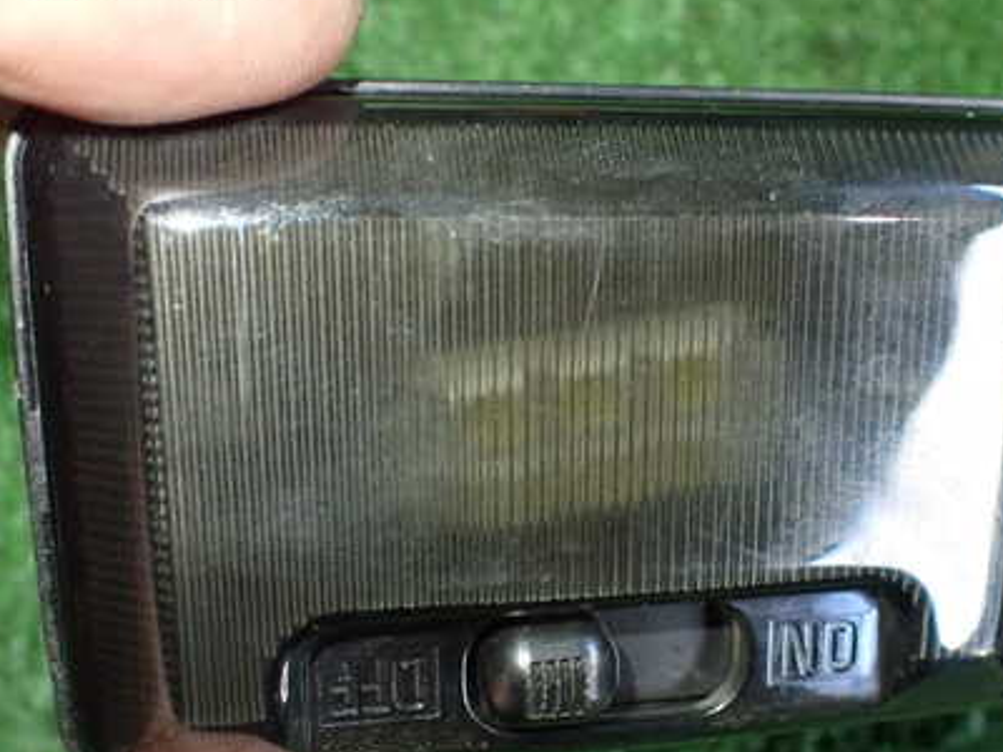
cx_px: 589
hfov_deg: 41.9
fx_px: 1304
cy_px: 504
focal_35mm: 45
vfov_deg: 31.9
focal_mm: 5.4
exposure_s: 1/80
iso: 800
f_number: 2.3
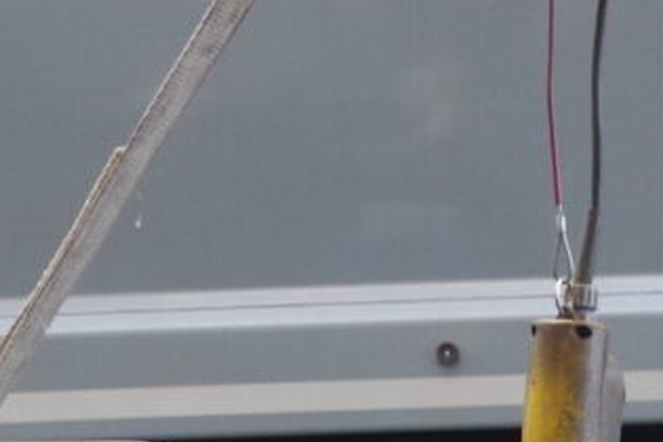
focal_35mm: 189
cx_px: 825
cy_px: 1160
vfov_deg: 6.8
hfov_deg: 10.7
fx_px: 3480
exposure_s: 1/50
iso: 800
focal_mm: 21
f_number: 5
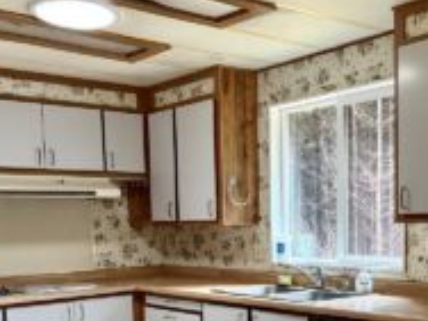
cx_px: 246
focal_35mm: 51
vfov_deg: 27.9
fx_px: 631
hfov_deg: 37.4
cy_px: 262
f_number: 1.78
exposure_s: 1/60
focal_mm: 6.76
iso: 800
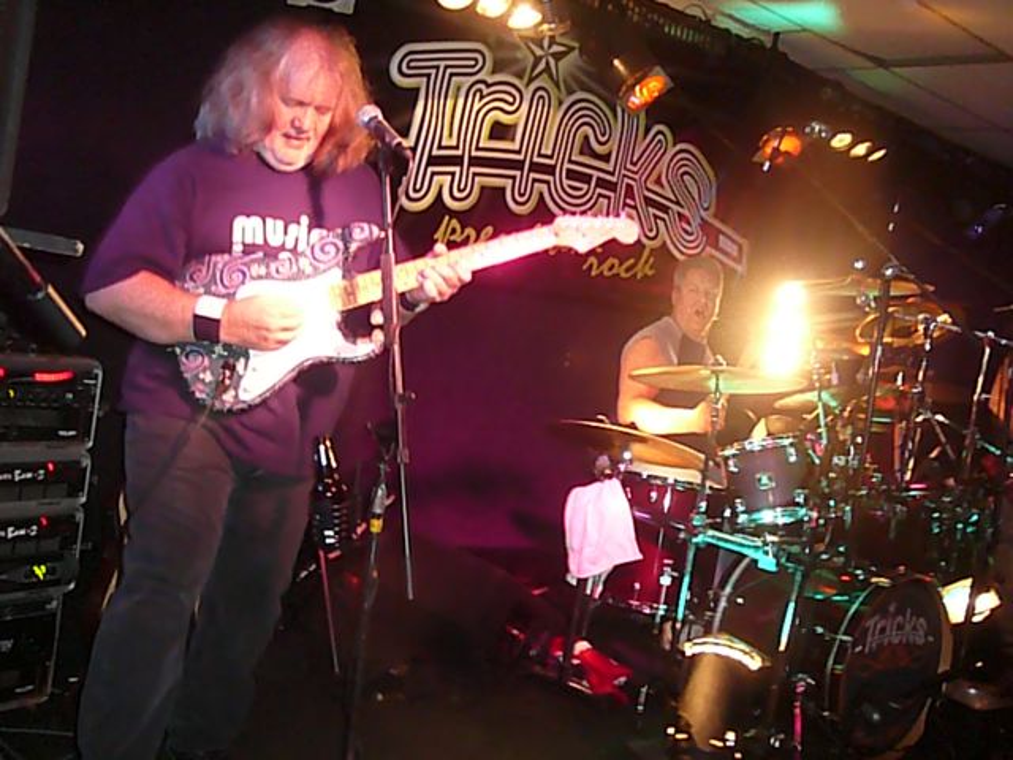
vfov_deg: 40.7
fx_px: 1024
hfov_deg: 52.6
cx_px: 506
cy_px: 380
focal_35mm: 35
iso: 800
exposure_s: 1/40
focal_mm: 5.2
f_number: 2.8
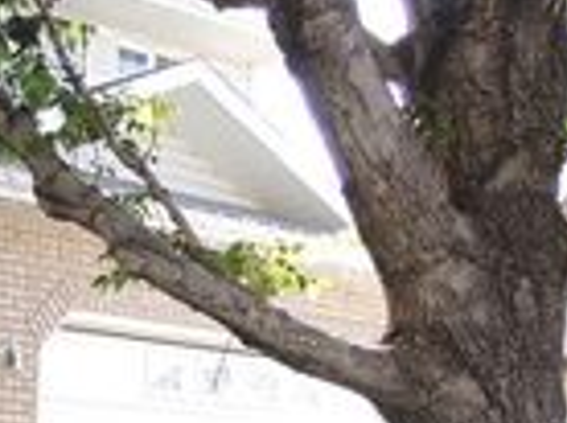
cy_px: 495
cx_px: -399
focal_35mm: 87
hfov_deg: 18.5
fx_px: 1423
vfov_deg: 16.3
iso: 100
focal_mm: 4.3
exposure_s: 1/125
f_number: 3
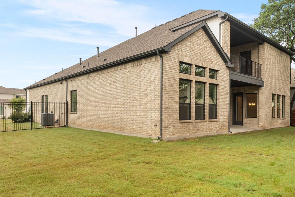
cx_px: 162
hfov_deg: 67.2
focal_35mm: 27
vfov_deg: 47.8
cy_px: 110
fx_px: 221
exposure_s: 1/20
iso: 320
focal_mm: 16
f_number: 9
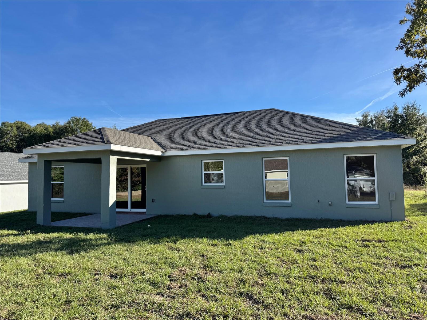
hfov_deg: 71.6
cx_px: 214
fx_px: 296
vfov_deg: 56.8
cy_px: 160
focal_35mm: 24
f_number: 1.78
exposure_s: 1/2959
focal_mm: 6.76
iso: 80
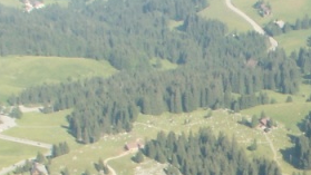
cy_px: 226
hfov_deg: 14.8
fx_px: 1155
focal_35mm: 140
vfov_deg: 8.5
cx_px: 371
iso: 50
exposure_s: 1/60
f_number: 8
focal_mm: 5.86
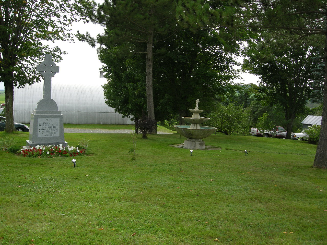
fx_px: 340
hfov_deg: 51.4
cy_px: 122
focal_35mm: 36
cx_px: 164
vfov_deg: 39.7
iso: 64
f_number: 4.8
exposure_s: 1/156
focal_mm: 7.5
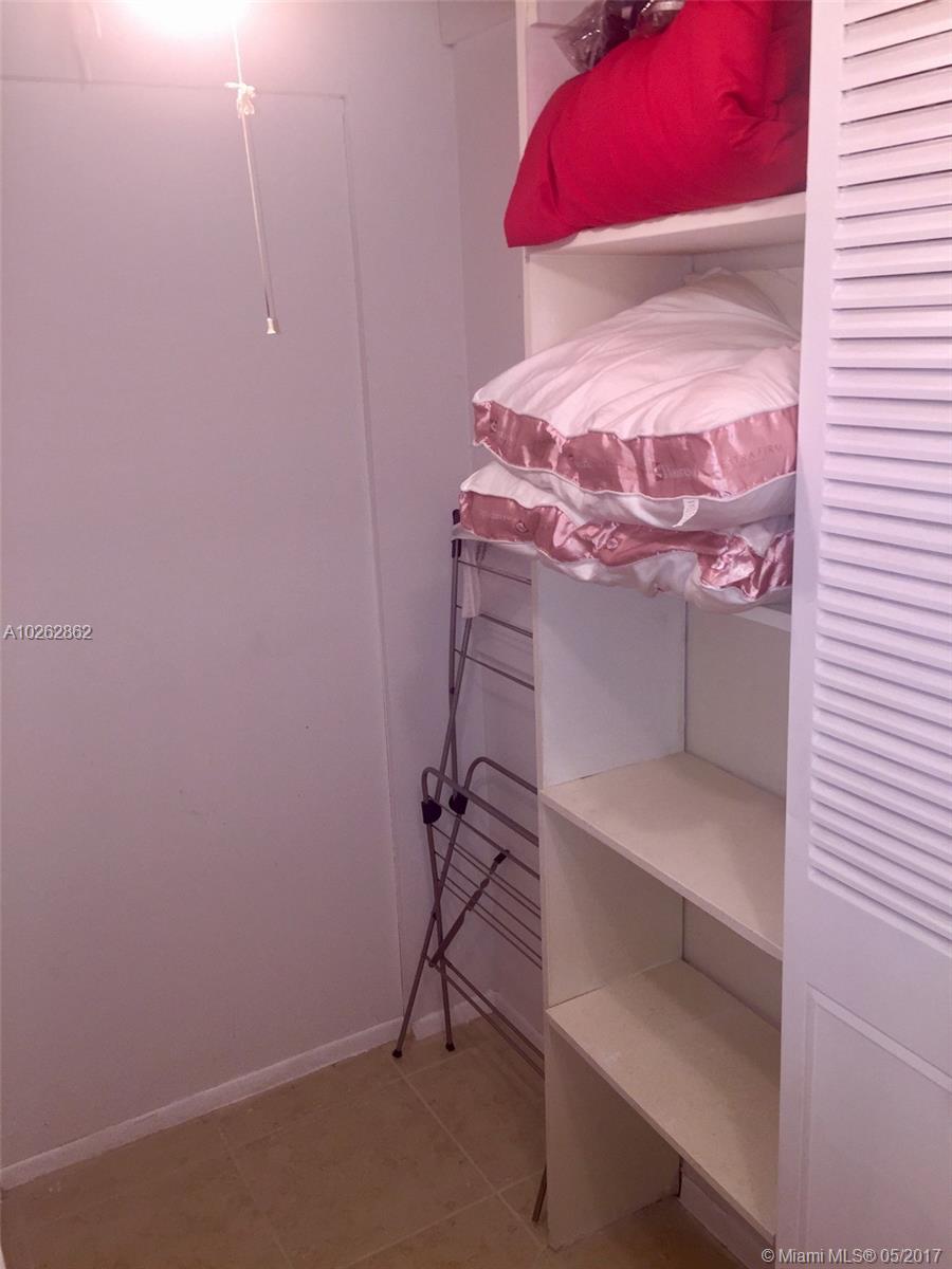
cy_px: 634
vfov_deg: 61.7
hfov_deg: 48.2
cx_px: 476
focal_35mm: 29
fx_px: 1063
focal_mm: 4.15
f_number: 2.2
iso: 40
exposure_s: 1/30
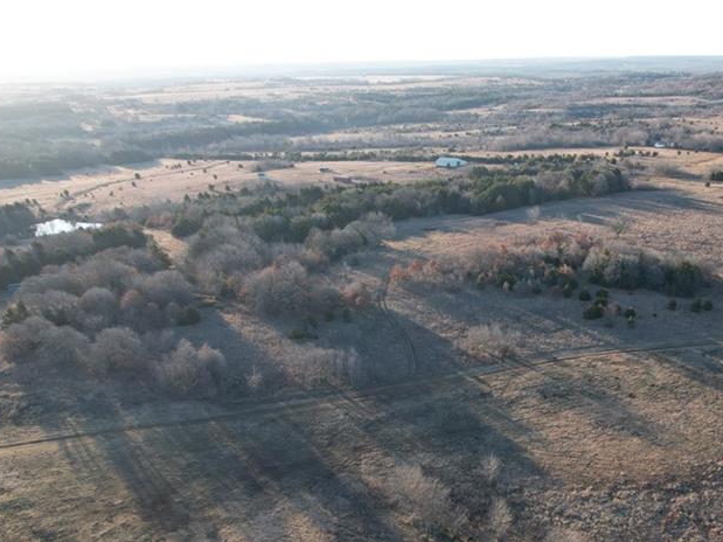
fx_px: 731
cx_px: 507
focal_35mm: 35
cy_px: 391
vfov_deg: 39.8
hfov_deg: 51.2
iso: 200
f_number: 2.8
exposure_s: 1/500
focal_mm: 8.38
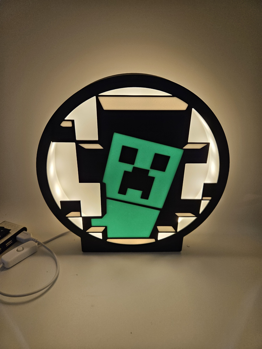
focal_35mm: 23
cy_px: 174
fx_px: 232
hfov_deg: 58.9
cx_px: 131
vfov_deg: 73.9
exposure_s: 1/100
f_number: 1.8
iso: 320
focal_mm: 5.4
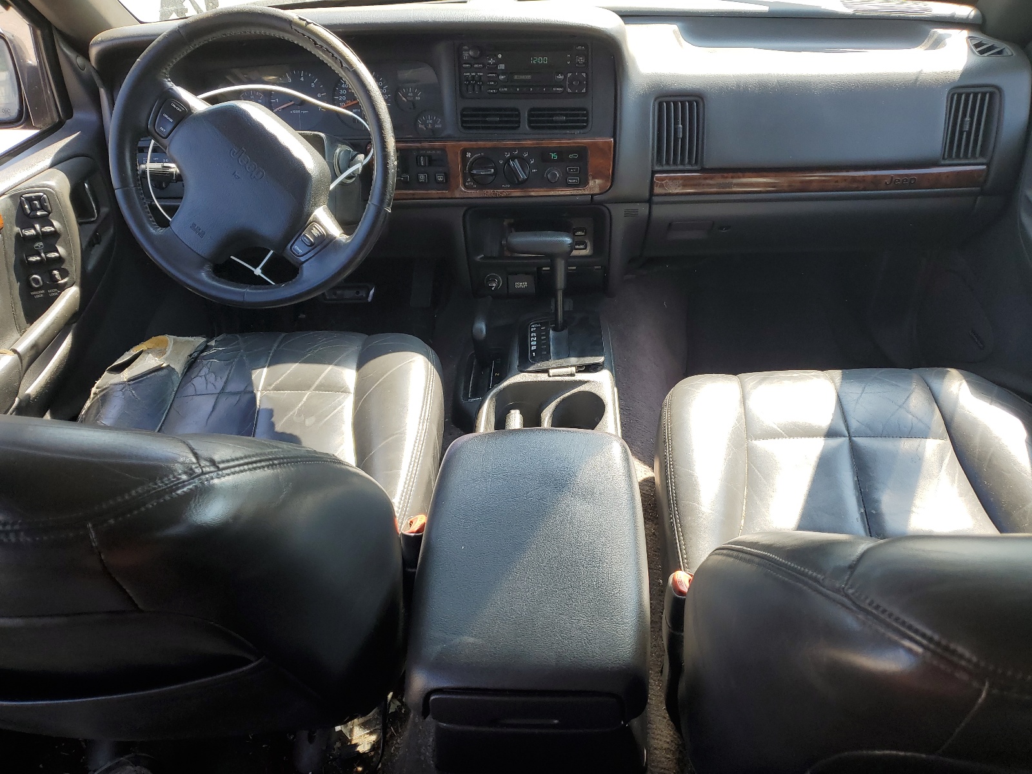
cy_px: 387
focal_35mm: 26
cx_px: 516
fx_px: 775
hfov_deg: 67.3
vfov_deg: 53.1
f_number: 1.5
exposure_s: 1/303
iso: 50
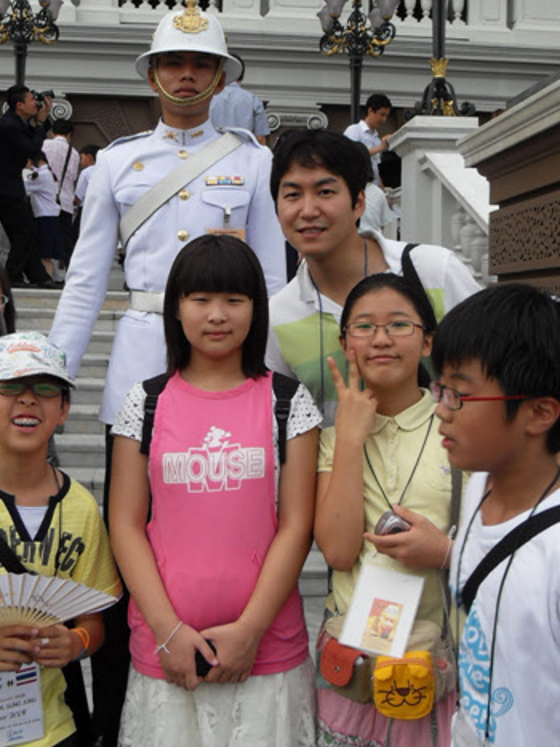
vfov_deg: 39.4
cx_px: 238
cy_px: 288
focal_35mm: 48
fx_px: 1036
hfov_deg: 30.2
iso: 80
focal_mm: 6
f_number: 7.1
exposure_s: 1/180
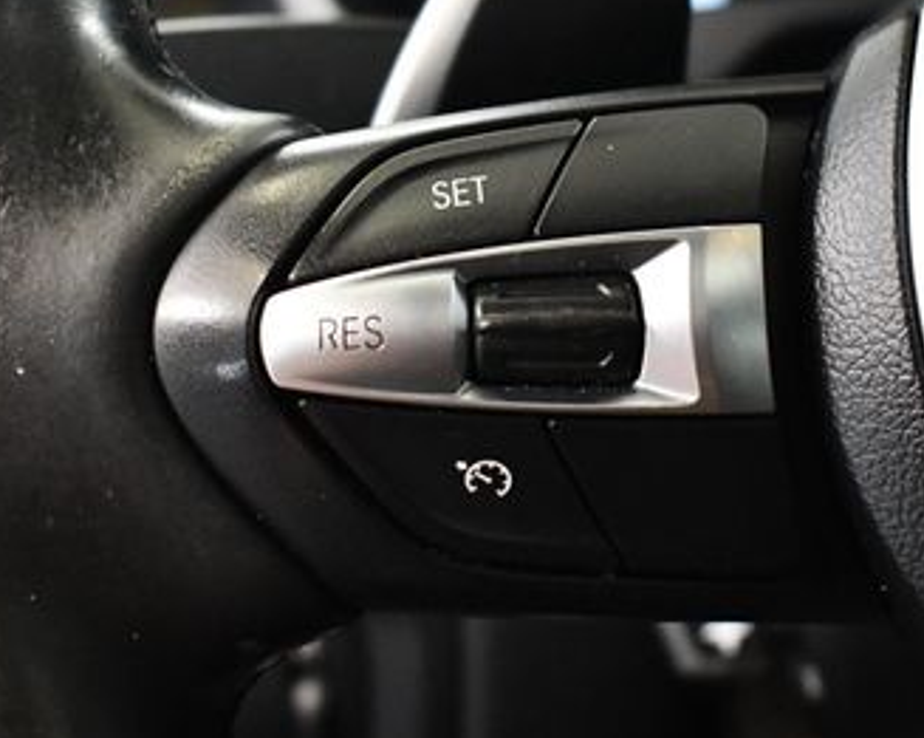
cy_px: 252
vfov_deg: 18.9
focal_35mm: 81
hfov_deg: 23.5
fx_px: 2213
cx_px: 551
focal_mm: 22
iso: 3200
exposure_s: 1/80
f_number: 3.8
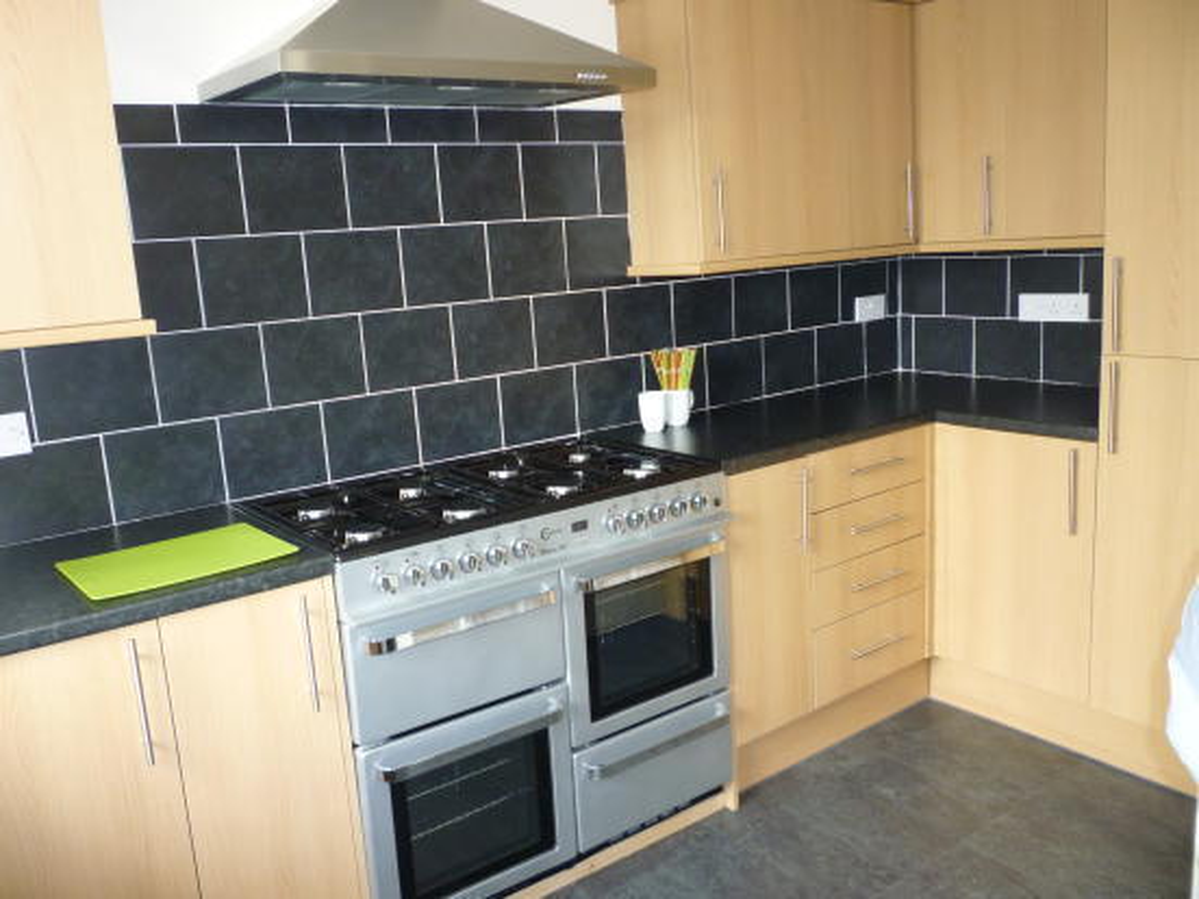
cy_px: 450
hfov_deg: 61.7
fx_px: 1004
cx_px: 600
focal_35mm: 29
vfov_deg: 48.2
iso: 250
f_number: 3.3
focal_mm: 5.2
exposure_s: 1/30
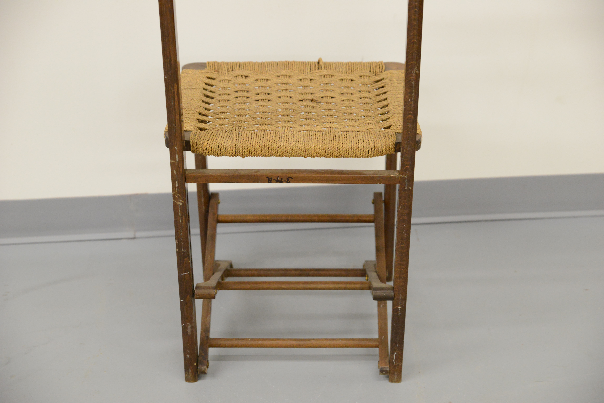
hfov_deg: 28.8
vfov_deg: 19.5
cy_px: 202
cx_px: 302
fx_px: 1175
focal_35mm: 70
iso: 4000
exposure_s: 1/125
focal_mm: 70
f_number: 5
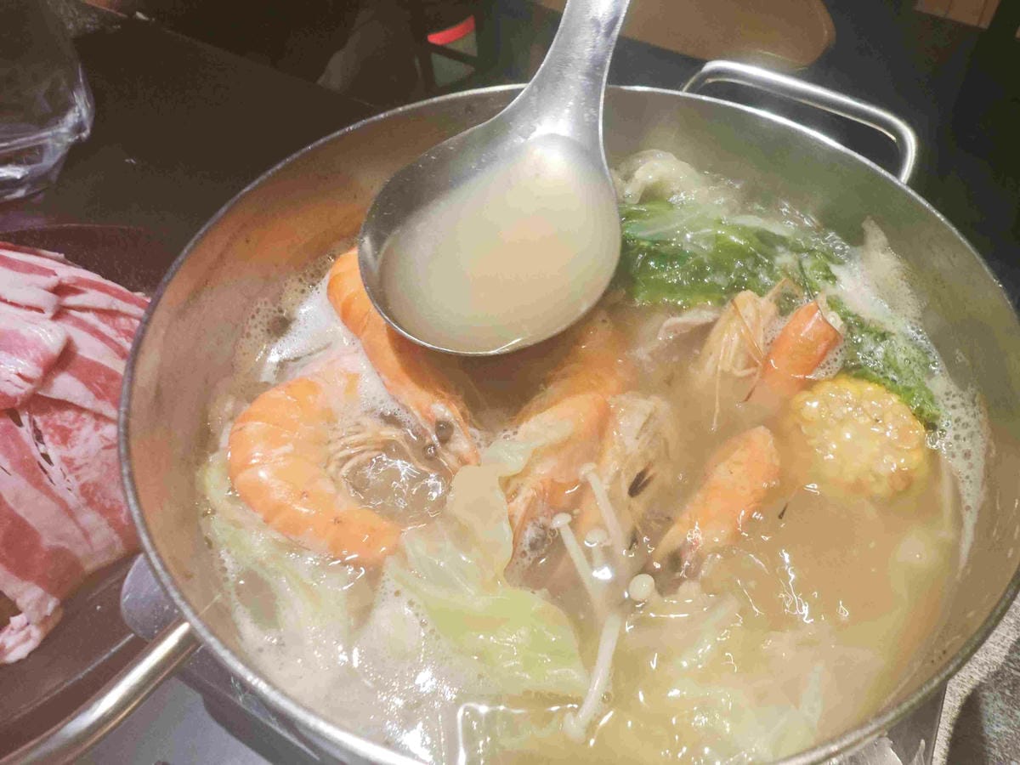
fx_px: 678
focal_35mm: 23
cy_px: 382
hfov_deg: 73.9
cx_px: 510
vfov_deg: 58.9
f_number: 1.8
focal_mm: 2.03
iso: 160
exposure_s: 1/60
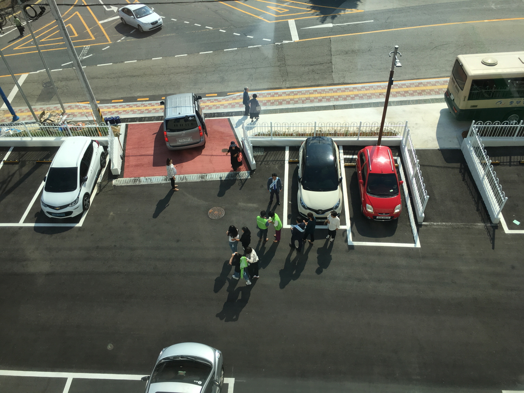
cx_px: 262
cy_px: 196
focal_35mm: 29
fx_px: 439
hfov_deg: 61.7
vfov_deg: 48.2
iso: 25
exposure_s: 1/916
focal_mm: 4.15
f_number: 2.2
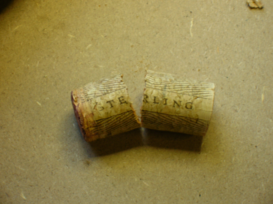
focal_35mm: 102
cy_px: 102
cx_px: 136
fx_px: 804
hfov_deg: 19.3
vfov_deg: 14.5
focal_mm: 17.1
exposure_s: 1/5.3
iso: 50
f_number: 4.9
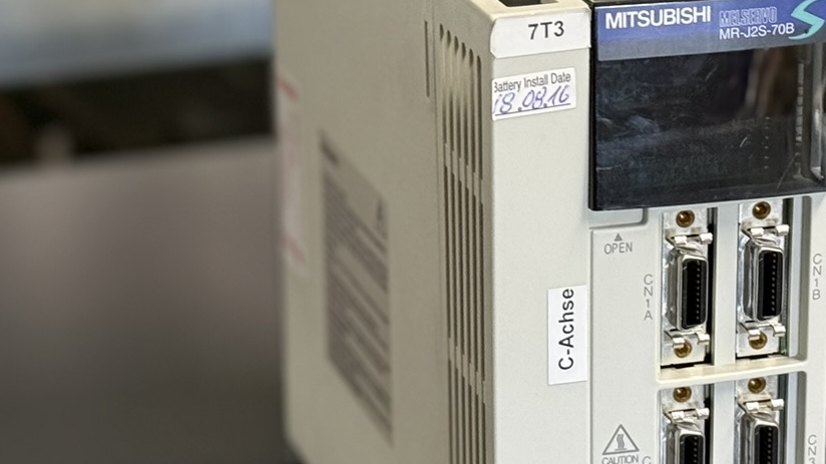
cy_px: 261
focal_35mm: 130
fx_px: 2847
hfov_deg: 16.5
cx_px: 272
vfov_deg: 9.3
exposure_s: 1/50
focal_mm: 6.76
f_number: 1.78
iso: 250
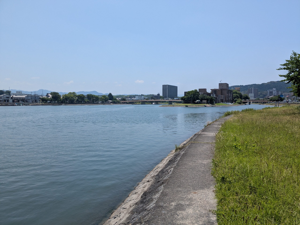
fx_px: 234
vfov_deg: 51.4
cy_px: 112
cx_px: 150
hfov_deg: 65.3
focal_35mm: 27
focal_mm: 4.38
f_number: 1.73
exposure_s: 1/3344
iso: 51
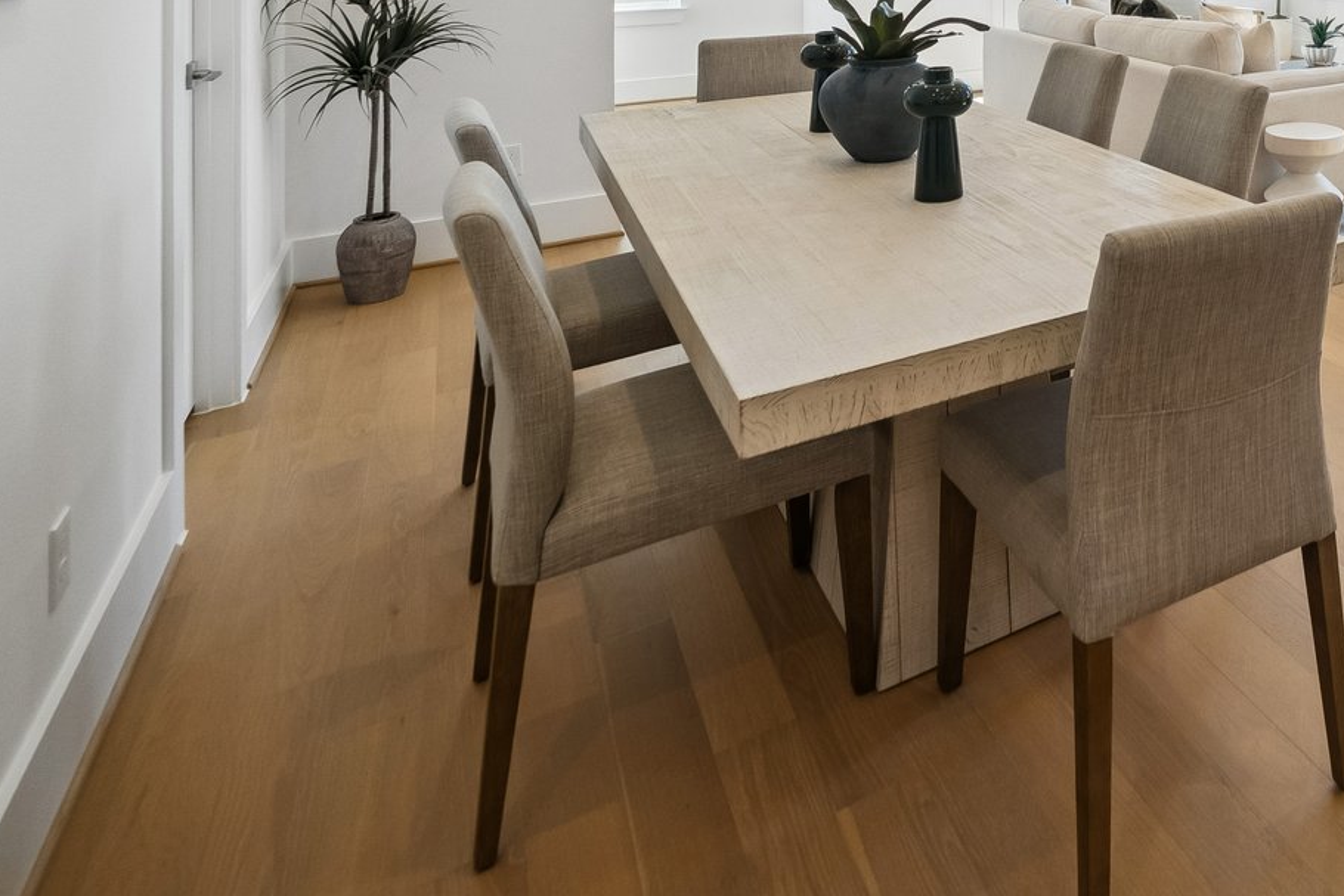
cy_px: -104
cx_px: 1218
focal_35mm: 27
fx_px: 1008
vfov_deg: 38.9
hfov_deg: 57.5
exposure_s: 1/125
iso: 640
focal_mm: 12
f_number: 8
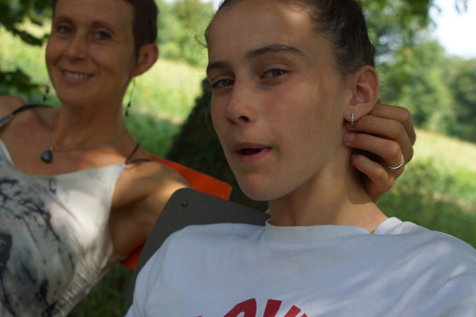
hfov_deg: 29.9
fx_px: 892
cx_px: 238
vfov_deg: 20.2
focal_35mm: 68
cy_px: 158
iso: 200
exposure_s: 1/160
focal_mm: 45
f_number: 5.6
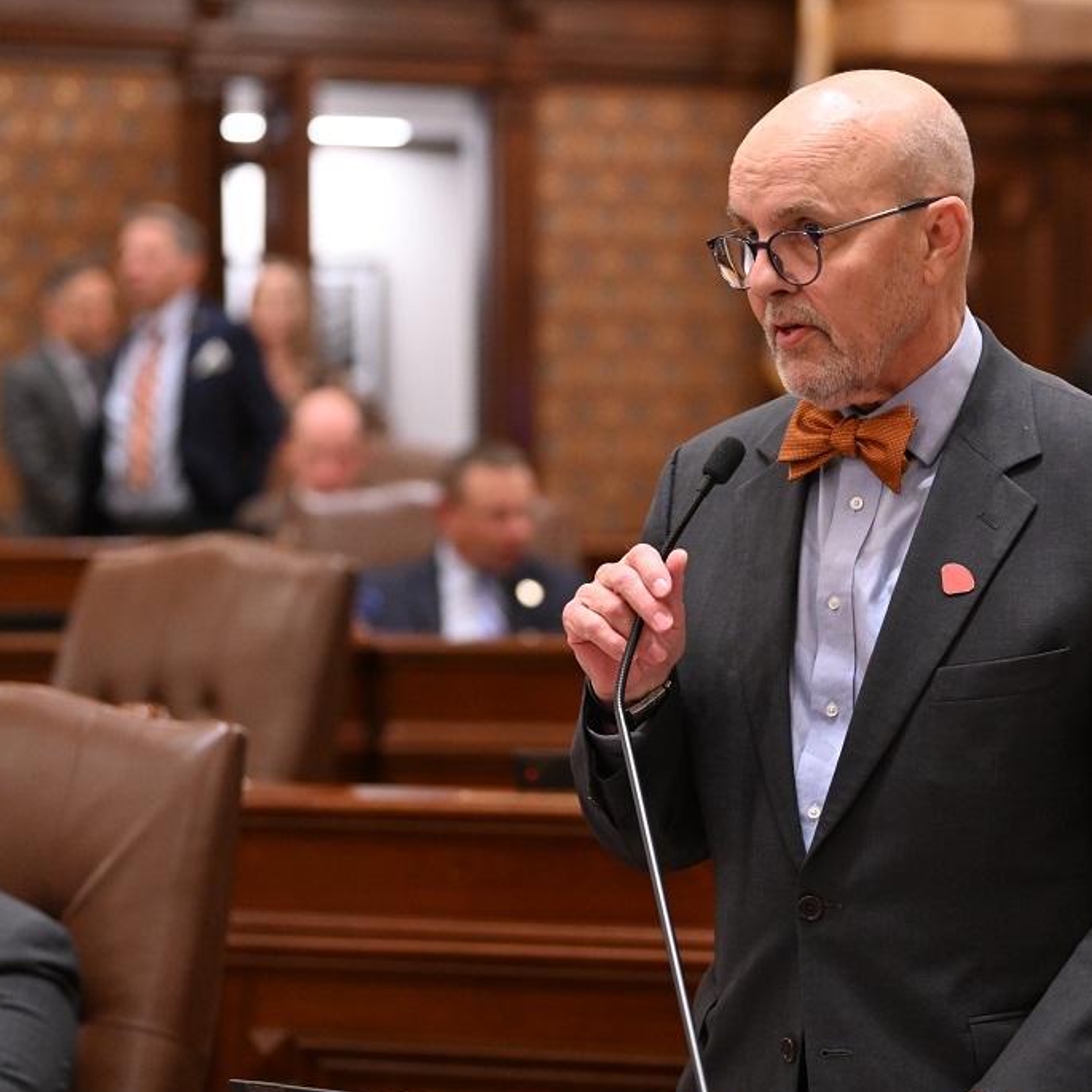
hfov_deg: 12.7
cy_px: 579
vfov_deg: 12.7
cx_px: 714
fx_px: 4890
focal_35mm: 137
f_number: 2.8
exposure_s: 1/160
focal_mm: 92
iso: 3200
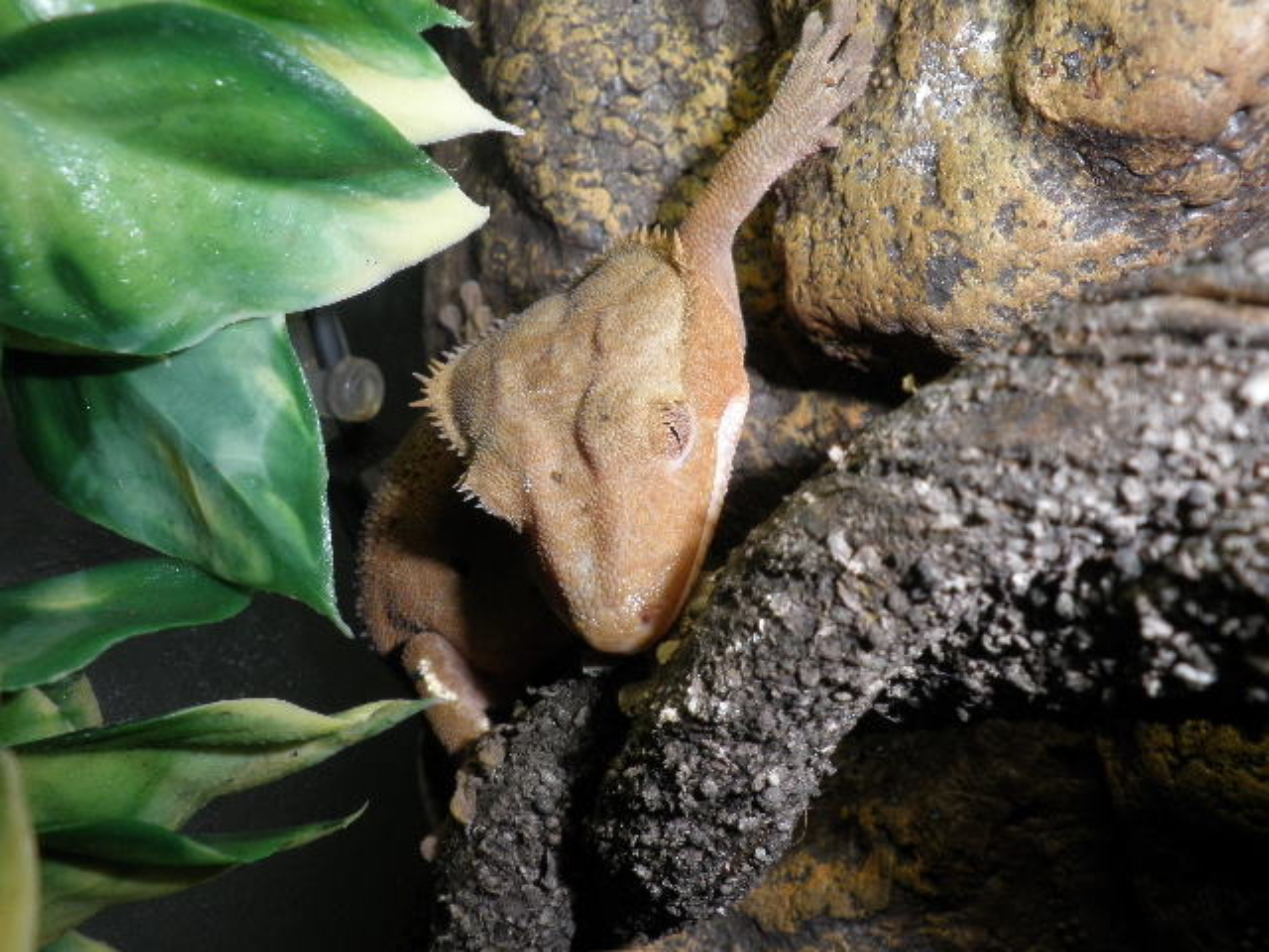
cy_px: 476
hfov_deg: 51.4
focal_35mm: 36
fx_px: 1320
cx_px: 634
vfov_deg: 39.7
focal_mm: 6.3
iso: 160
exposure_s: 1/30
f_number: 5.6
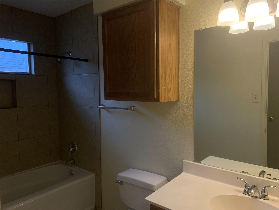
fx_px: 210
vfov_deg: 53.1
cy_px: 105
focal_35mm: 26
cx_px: 140
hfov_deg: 67.3
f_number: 1.8
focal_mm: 4.25
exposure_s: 1/203
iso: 25
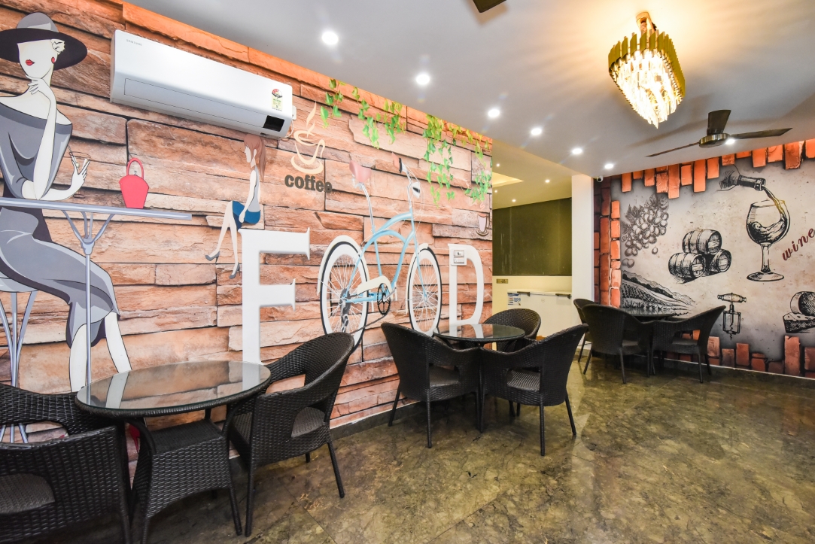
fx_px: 362
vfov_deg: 73.8
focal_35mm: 16
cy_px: 272
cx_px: 408
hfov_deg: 96.7
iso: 3200
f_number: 8
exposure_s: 1/100
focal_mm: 16
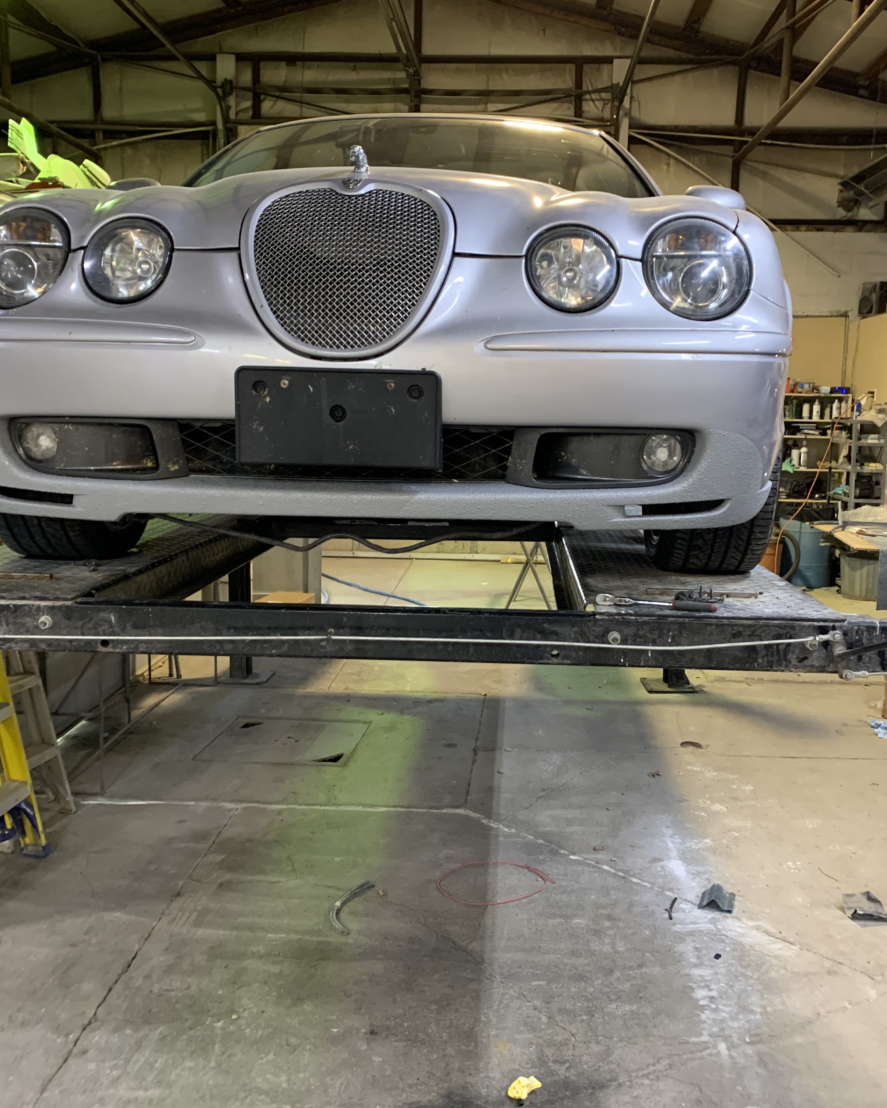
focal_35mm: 34
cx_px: 479
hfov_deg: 43.3
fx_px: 1116
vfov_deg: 52.8
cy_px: 554
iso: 400
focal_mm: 4.25
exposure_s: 1/40
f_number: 1.8
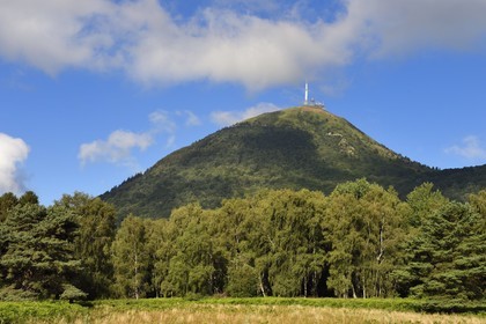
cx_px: 243
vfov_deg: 23.4
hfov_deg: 34.5
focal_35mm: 58
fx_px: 783
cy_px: 162
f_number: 16
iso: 400
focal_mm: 58
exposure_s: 1/320
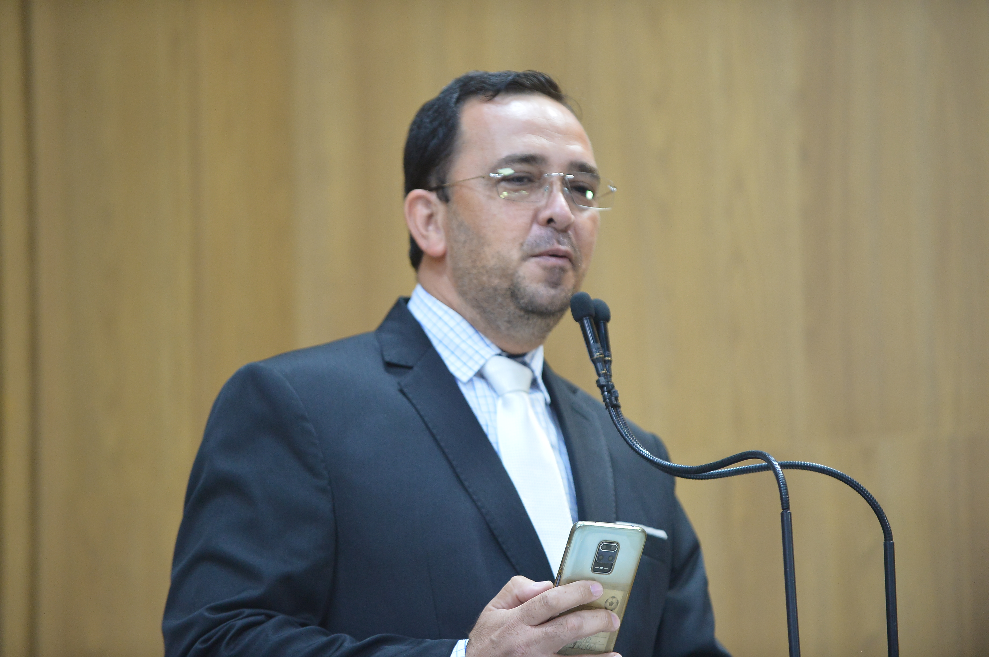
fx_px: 5489
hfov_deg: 10.3
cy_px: 328
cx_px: 494
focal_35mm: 200
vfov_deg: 6.9
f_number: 2.8
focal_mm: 200
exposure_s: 1/200
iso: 3200
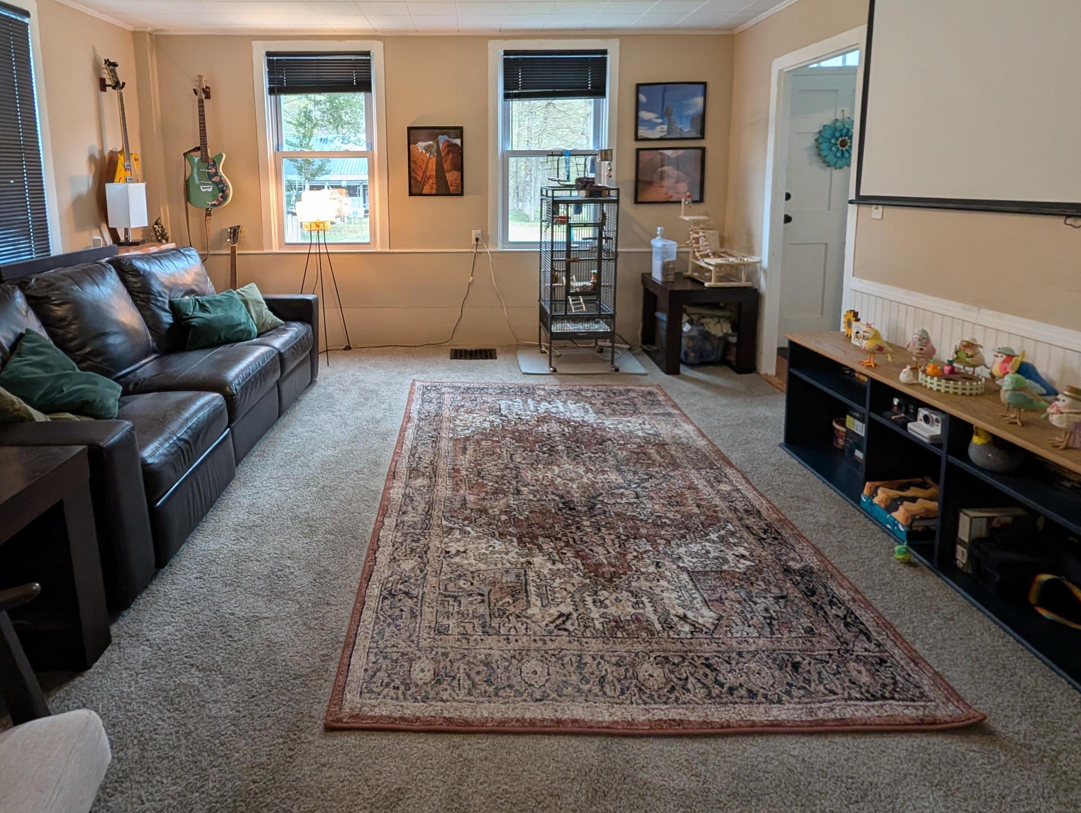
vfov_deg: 72.1
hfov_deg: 90.4
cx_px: 468
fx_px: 532
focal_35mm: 17
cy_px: 256
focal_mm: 2.02
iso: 114
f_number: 1.7
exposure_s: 1/50
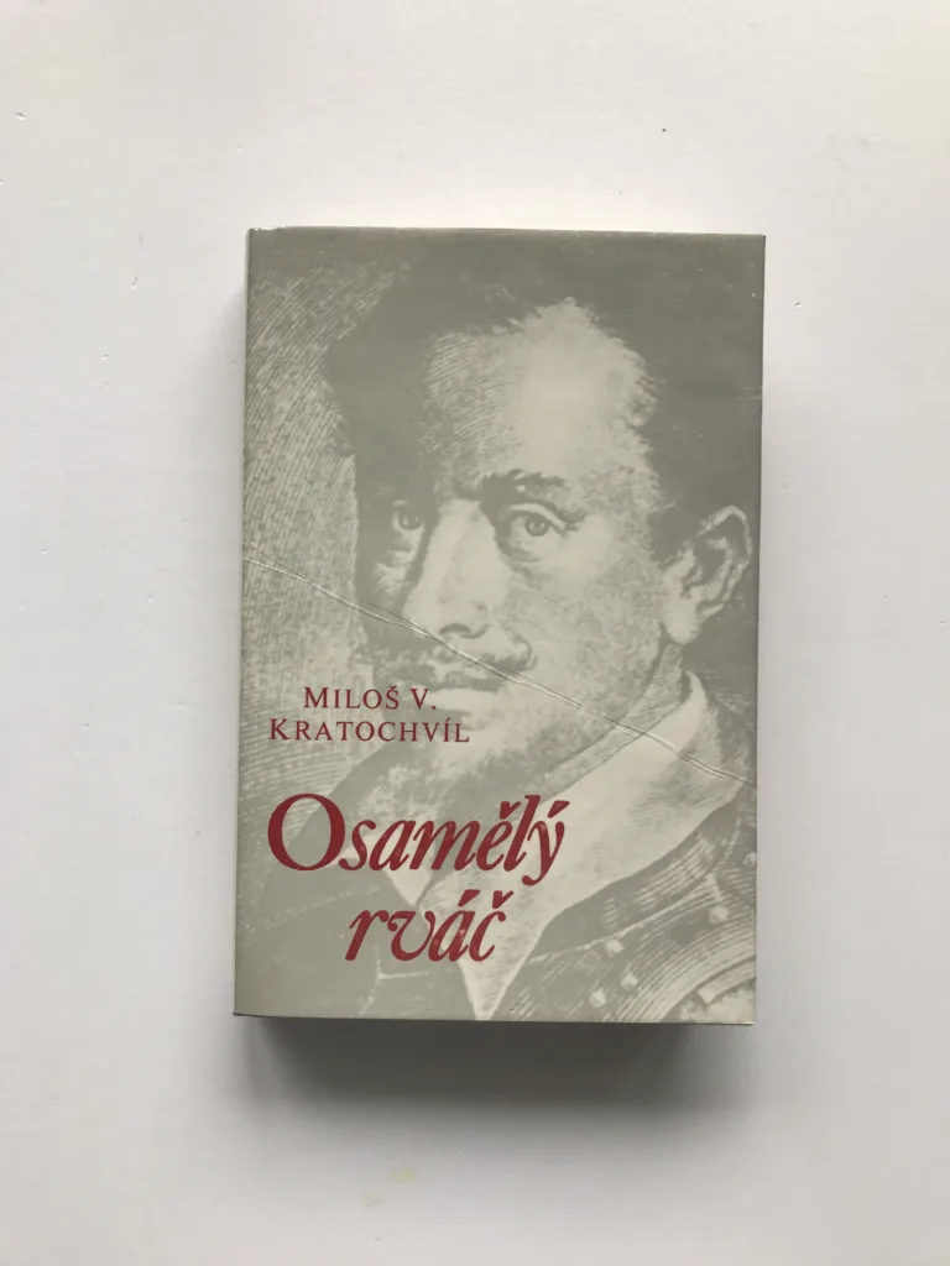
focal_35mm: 28
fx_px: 1025
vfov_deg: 63.4
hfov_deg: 49.7
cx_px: 475
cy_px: 633
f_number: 1.8
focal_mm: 3.99
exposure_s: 1/100
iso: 40
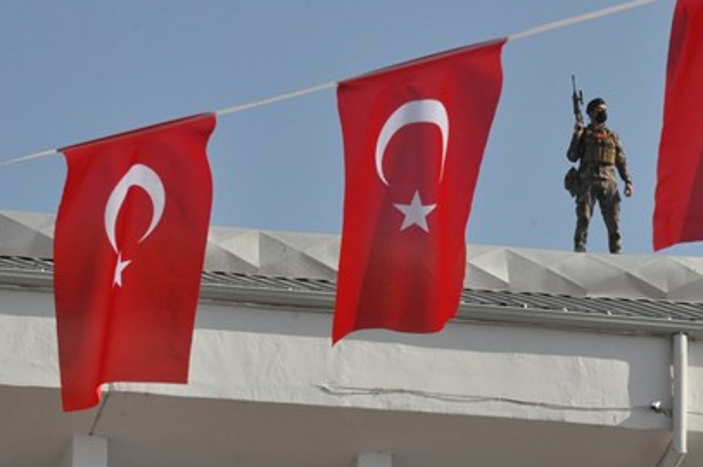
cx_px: 470
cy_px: 266
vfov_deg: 5.4
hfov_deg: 8.2
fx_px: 4909
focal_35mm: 252
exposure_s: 1/1000
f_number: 16
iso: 1600
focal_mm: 105
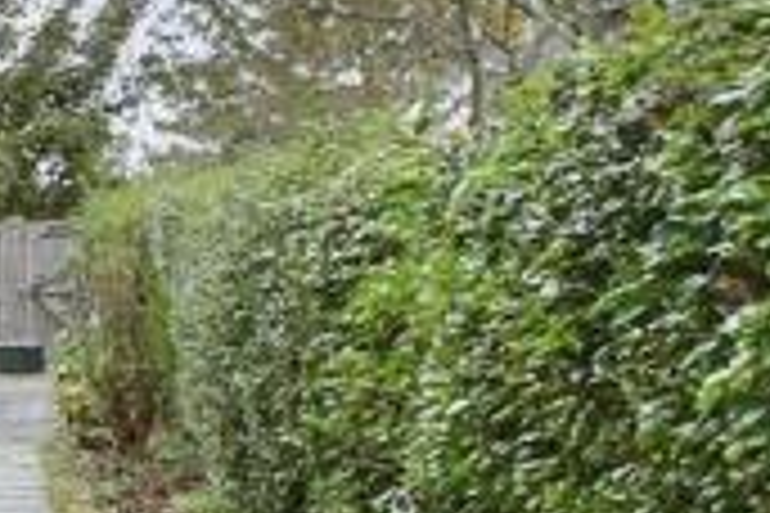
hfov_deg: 13.7
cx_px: -1207
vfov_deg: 14.9
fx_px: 1925
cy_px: 515
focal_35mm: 90
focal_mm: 10
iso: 160
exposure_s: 1/20
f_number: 6.3
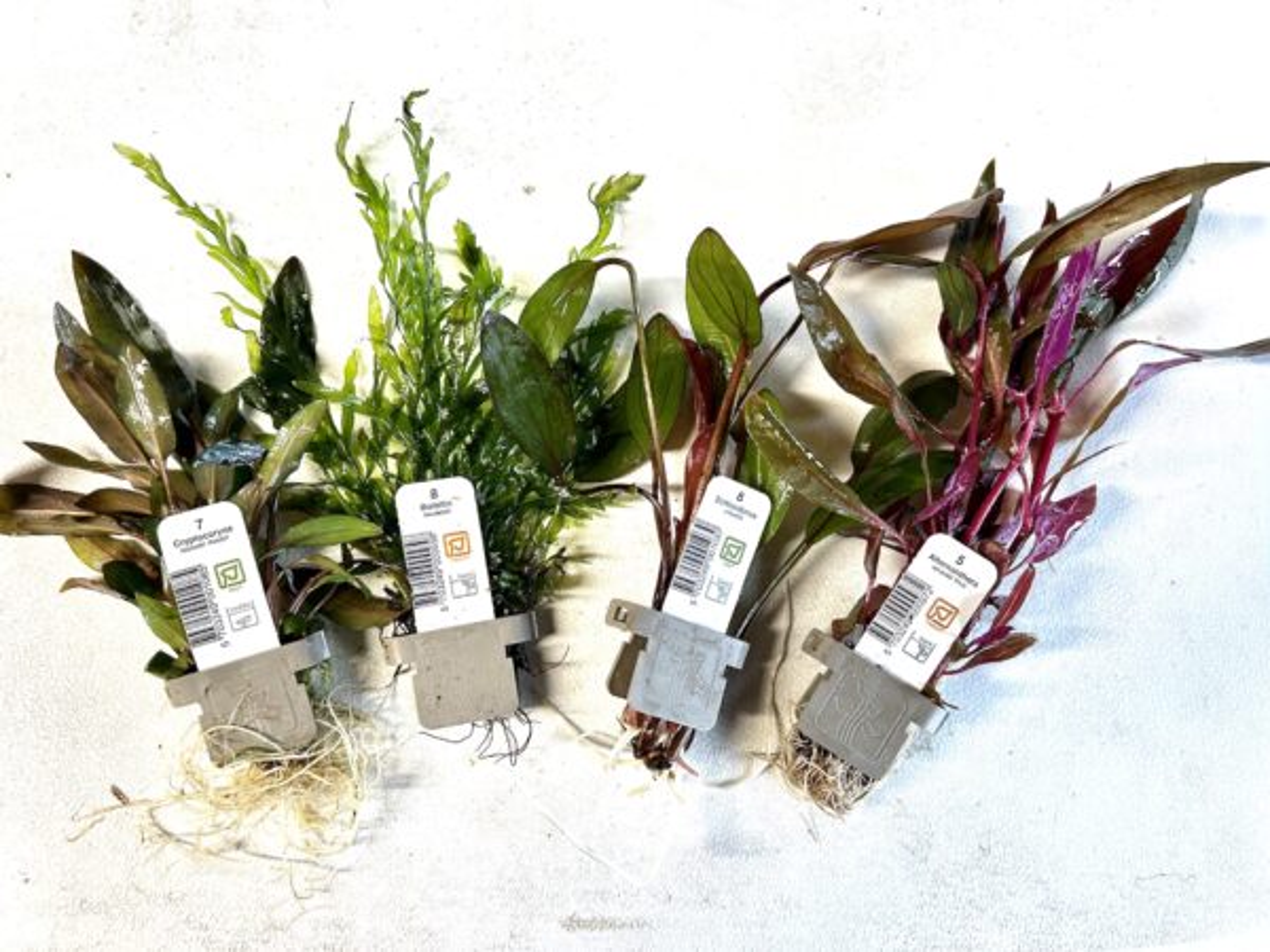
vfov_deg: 53.1
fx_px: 954
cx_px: 635
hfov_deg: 67.3
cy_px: 476
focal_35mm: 26
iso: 125
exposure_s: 1/100
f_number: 1.5
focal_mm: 5.7
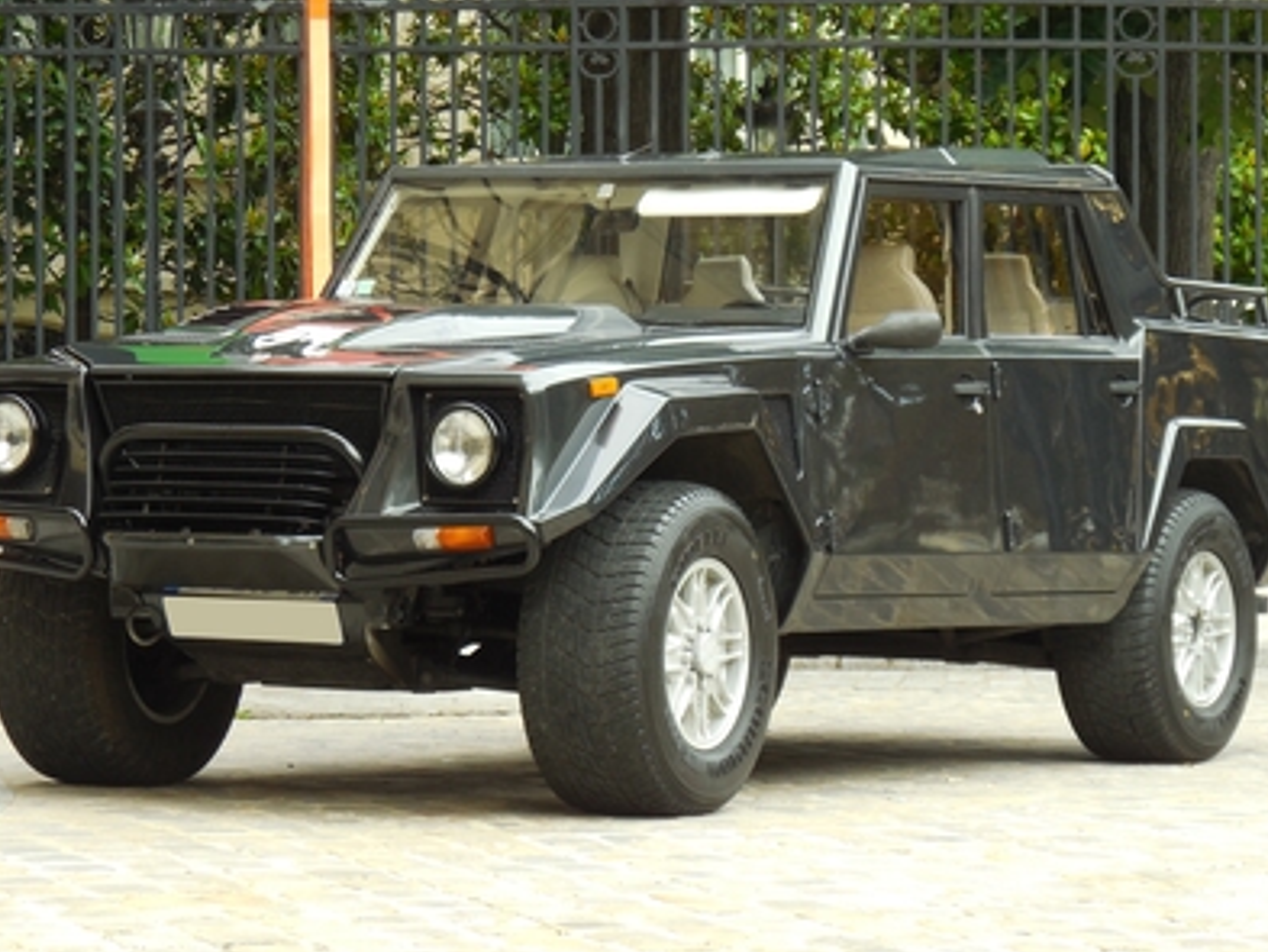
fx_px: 4617
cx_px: 663
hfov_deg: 15.6
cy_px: 423
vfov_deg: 11.8
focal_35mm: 126
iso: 125
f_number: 4.6
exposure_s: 1/80
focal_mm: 16.5
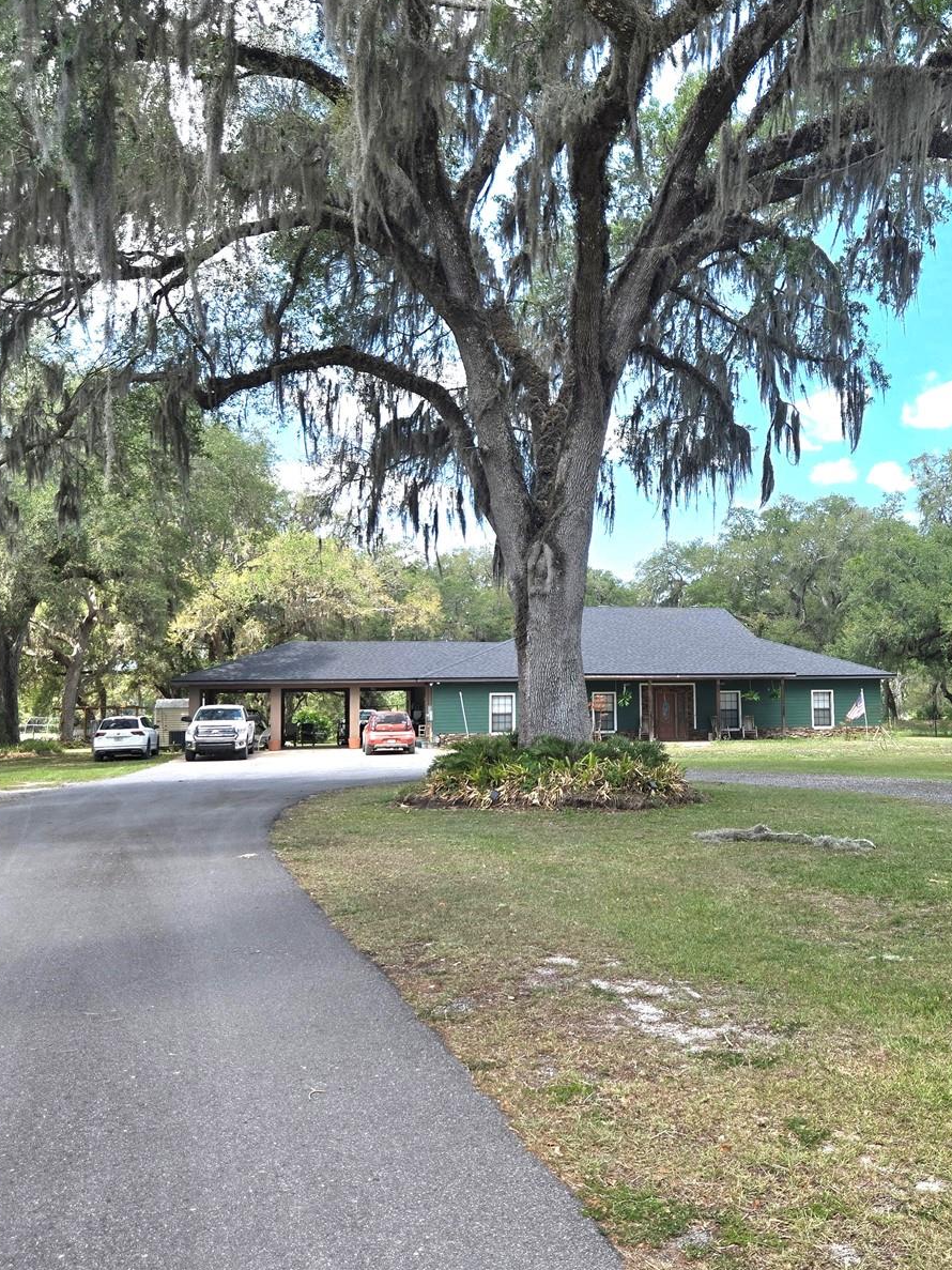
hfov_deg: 44.8
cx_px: 634
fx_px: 1137
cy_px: 629
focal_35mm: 31
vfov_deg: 58.4
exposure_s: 1/2000
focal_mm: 5.4
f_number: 1.8
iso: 80
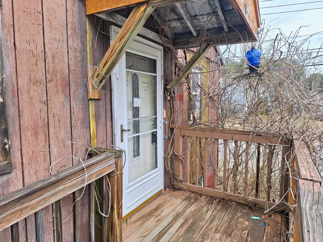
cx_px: 162
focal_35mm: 23
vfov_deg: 58.9
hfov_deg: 73.9
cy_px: 121
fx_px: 215
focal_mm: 5.54
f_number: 1.8
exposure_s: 1/1629
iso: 40
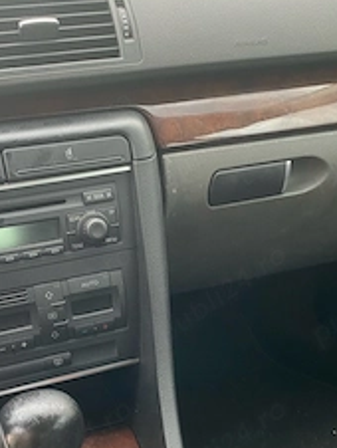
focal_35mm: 46
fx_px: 596
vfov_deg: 40.4
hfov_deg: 31.3
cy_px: 319
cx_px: 107
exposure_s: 1/61
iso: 125
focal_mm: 4.25
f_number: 1.8
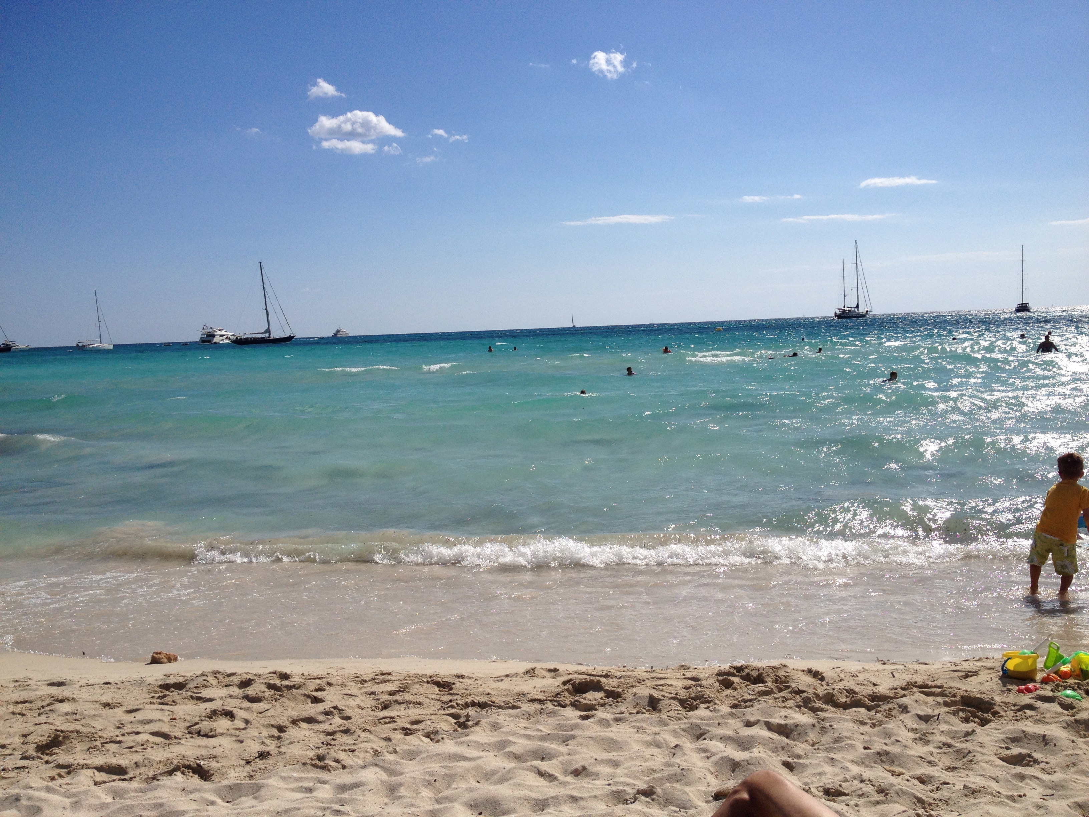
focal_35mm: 35
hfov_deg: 52.6
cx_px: 544
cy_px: 408
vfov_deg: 40.7
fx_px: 1101
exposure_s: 1/5525
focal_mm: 4.28
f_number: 2.4
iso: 64
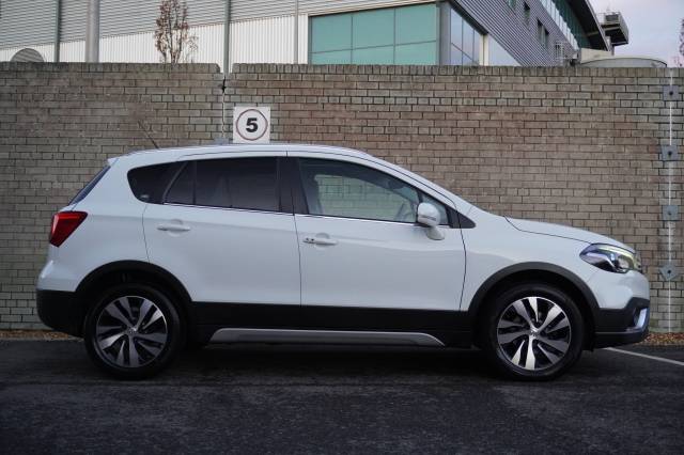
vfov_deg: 30.8
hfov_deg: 45.0
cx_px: 342
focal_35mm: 44
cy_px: 228
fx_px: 826
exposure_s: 1/160
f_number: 4.5
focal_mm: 29
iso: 2000
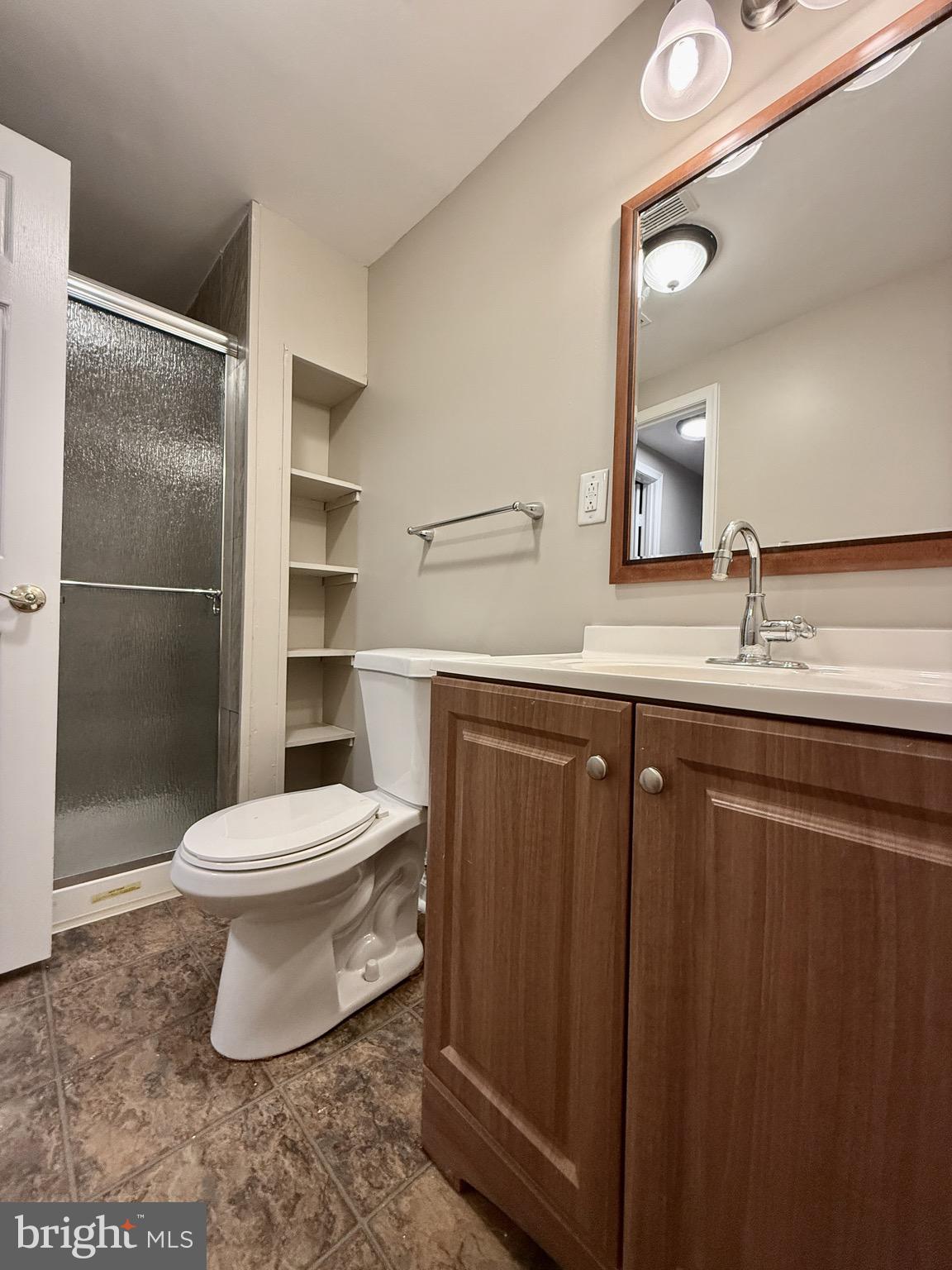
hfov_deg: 85.7
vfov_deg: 102.1
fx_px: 513
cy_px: 635
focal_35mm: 14
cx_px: 476
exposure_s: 1/120
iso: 320
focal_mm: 2.22
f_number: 2.2
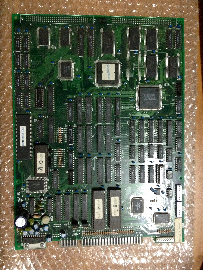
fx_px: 274
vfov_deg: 52.6
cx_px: 102
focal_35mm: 35
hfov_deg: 40.7
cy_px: 135
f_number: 2.4
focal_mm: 4.28
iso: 500
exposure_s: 1/15
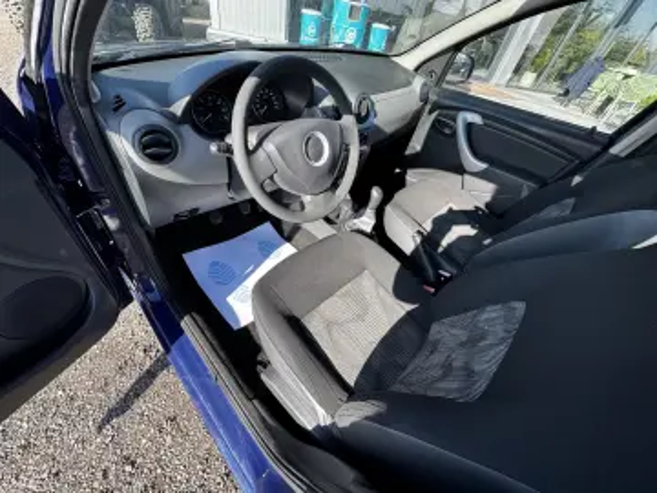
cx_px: 328
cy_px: 246
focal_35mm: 14
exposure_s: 1/255
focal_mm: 2.22
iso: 40
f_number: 2.2
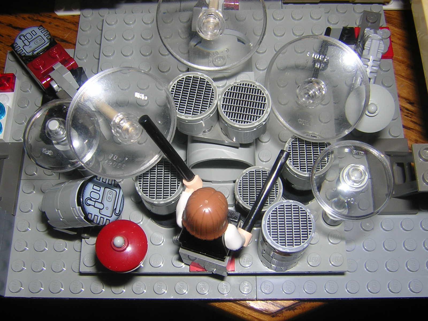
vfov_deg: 36.0
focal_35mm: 40
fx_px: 495
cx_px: 214
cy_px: 160
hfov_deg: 46.8
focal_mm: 5.2
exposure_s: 1/60.1
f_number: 5.4
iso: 100
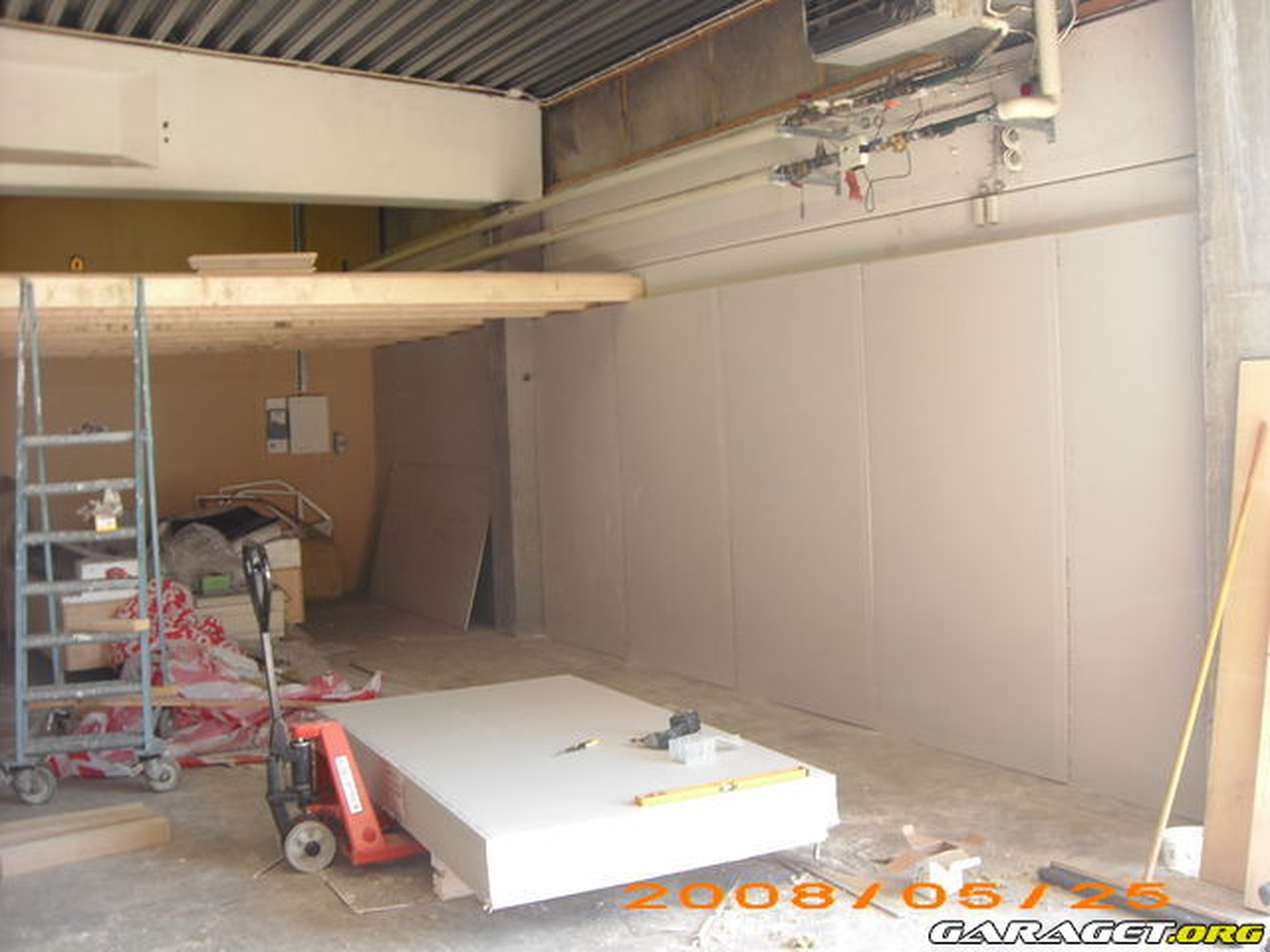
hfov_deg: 50.1
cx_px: 635
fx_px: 1357
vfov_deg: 38.7
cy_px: 476
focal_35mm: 37
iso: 100
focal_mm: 6.2
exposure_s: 1/30
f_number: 2.7
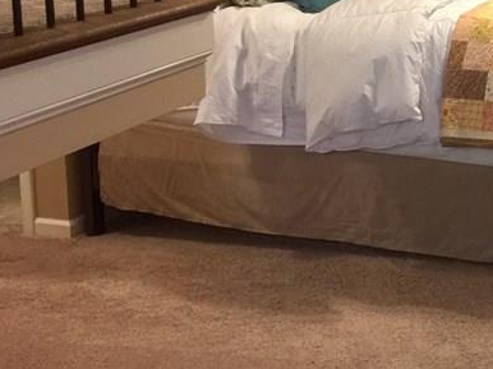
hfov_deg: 23.1
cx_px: 600
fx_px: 1096
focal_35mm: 77
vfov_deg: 18.6
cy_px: 3
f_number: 2.2
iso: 100
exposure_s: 1/15
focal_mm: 4.15
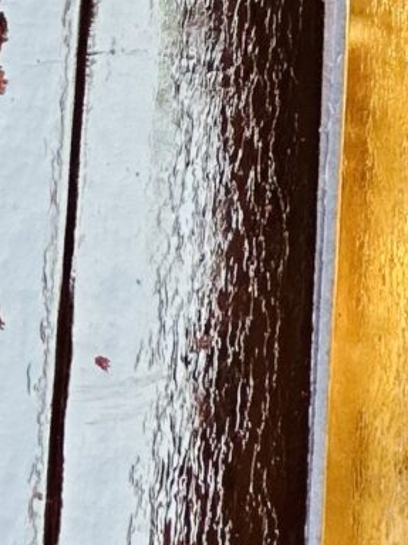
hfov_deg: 2.8
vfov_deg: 3.8
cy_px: -680
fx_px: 8098
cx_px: -864
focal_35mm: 515
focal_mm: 9
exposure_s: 1/144
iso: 25
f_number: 2.8
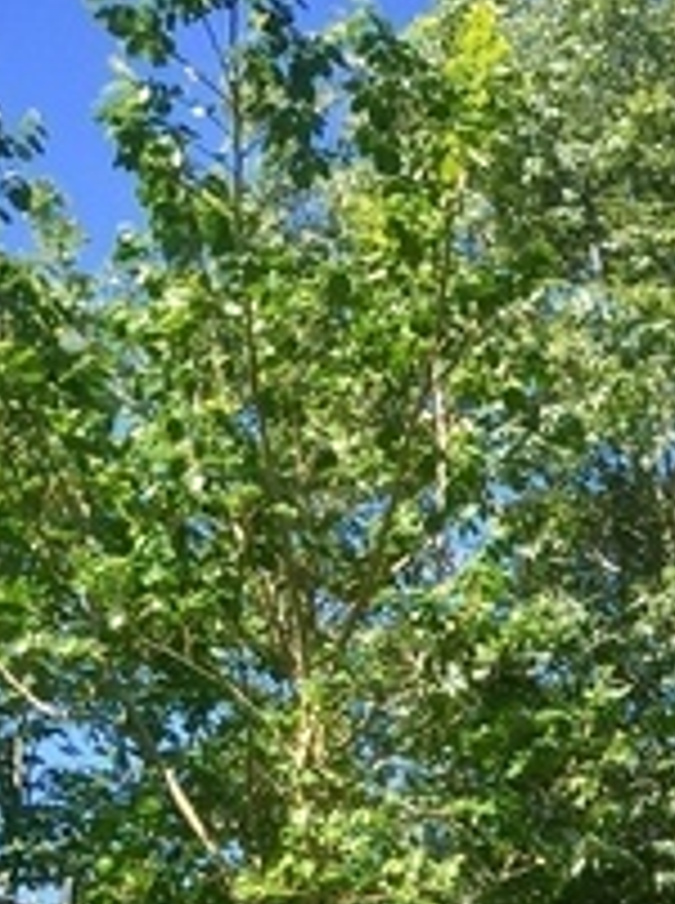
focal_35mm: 111
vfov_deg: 15.5
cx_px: 932
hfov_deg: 12.8
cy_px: 1574
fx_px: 2895
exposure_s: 1/879
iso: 32
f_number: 2.2
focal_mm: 4.15
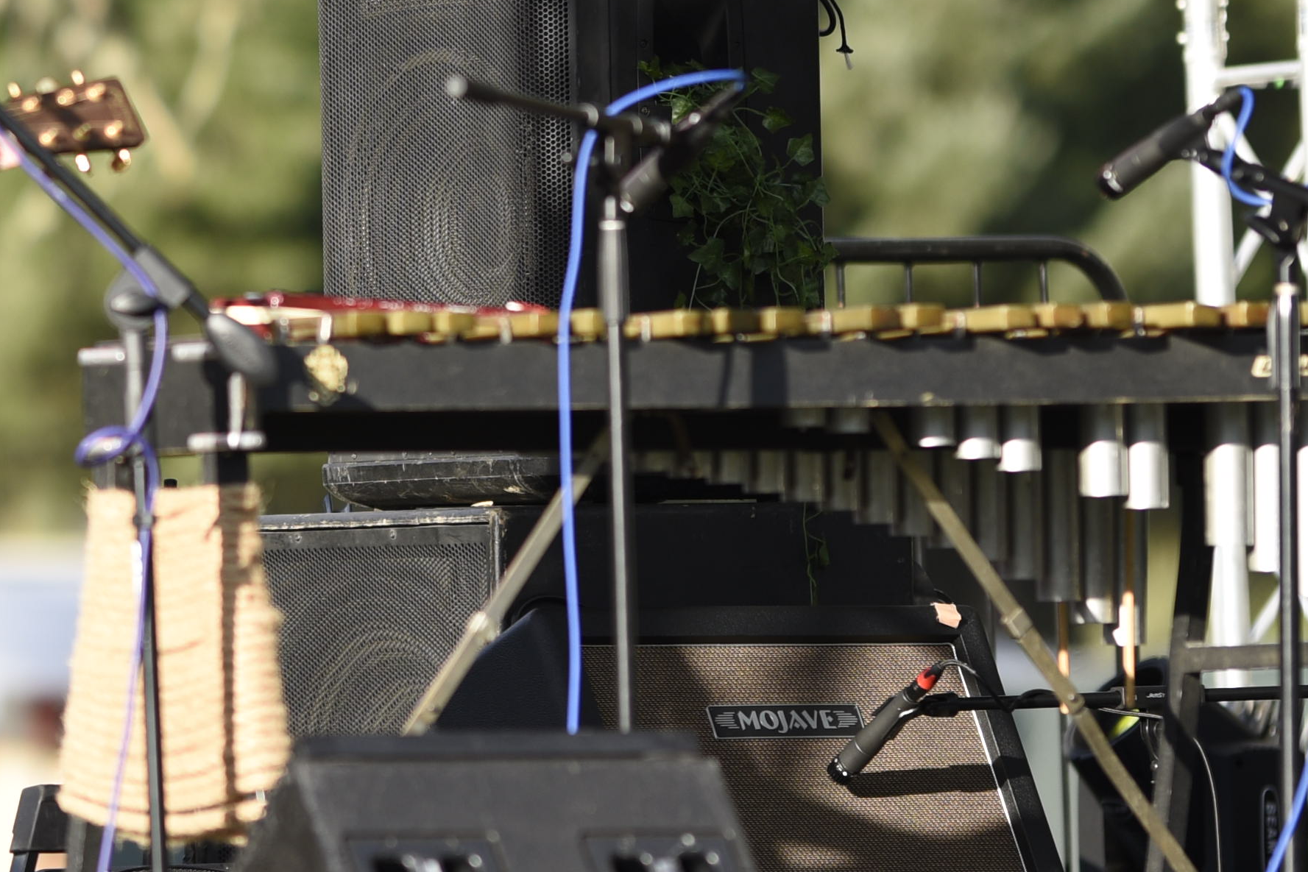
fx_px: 15805
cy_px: 266
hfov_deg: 4.7
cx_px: -310
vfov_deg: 3.2
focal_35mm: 435
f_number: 1.4
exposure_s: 1/1500
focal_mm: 105
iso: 64
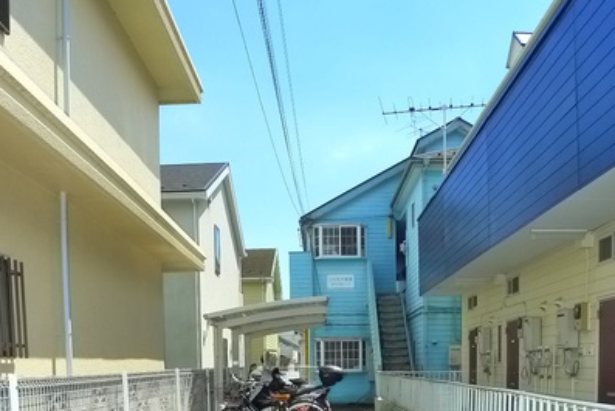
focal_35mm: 44
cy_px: 414
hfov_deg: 44.4
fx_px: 752
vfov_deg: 28.6
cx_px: 335
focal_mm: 5.1
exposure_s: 1/640
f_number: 4
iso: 400
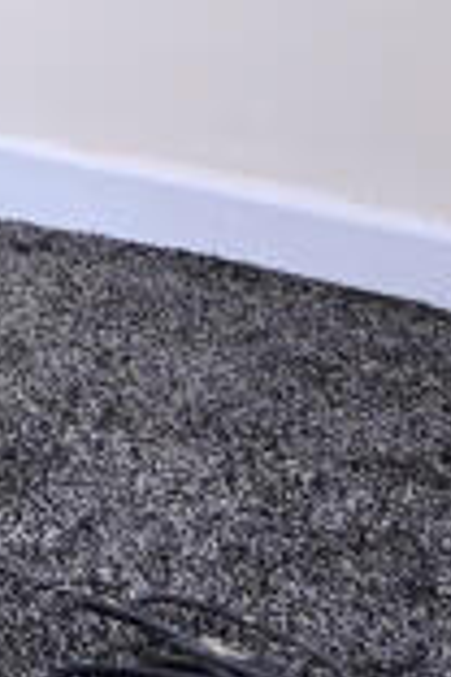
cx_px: -1596
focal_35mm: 118
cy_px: -744
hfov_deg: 7.0
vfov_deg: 14.1
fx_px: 2217
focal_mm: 12
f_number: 3.5
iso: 720
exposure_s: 1/125
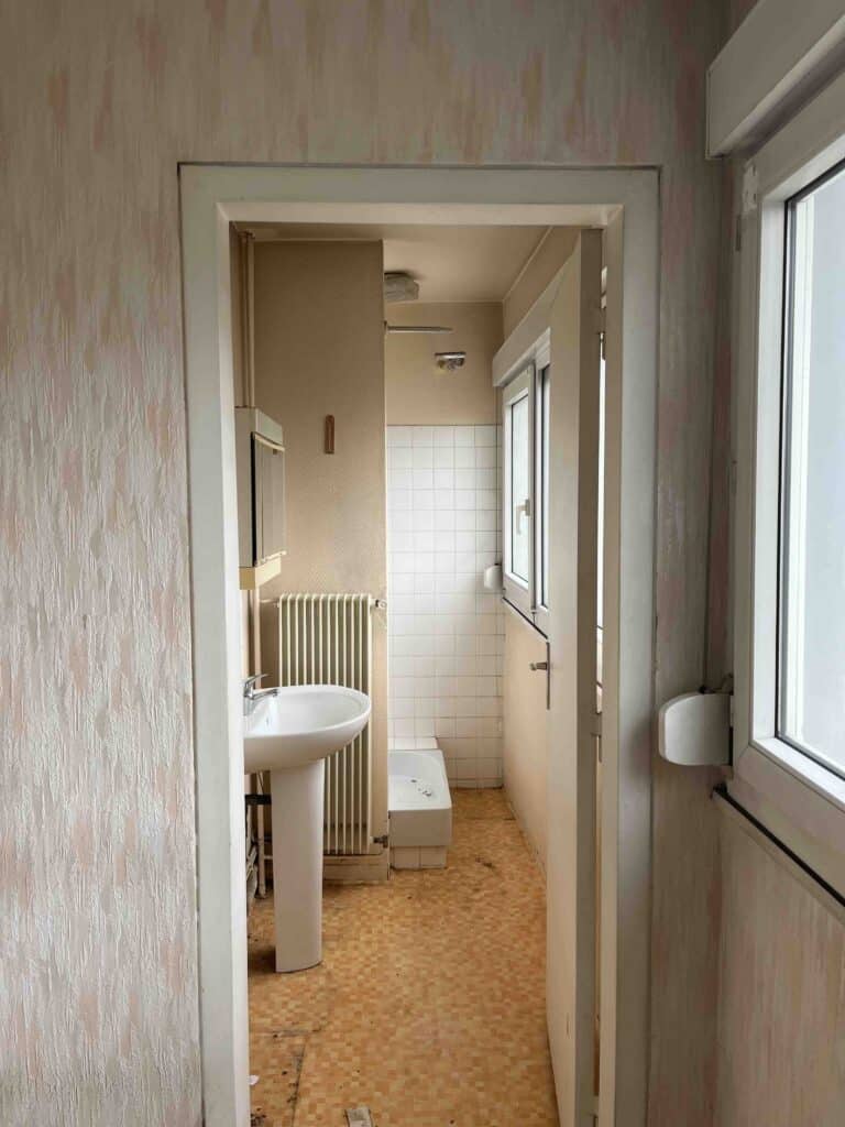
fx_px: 846
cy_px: 564
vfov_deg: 67.3
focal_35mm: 26
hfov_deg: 53.1
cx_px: 422
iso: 50
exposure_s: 1/317
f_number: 1.6
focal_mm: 5.1
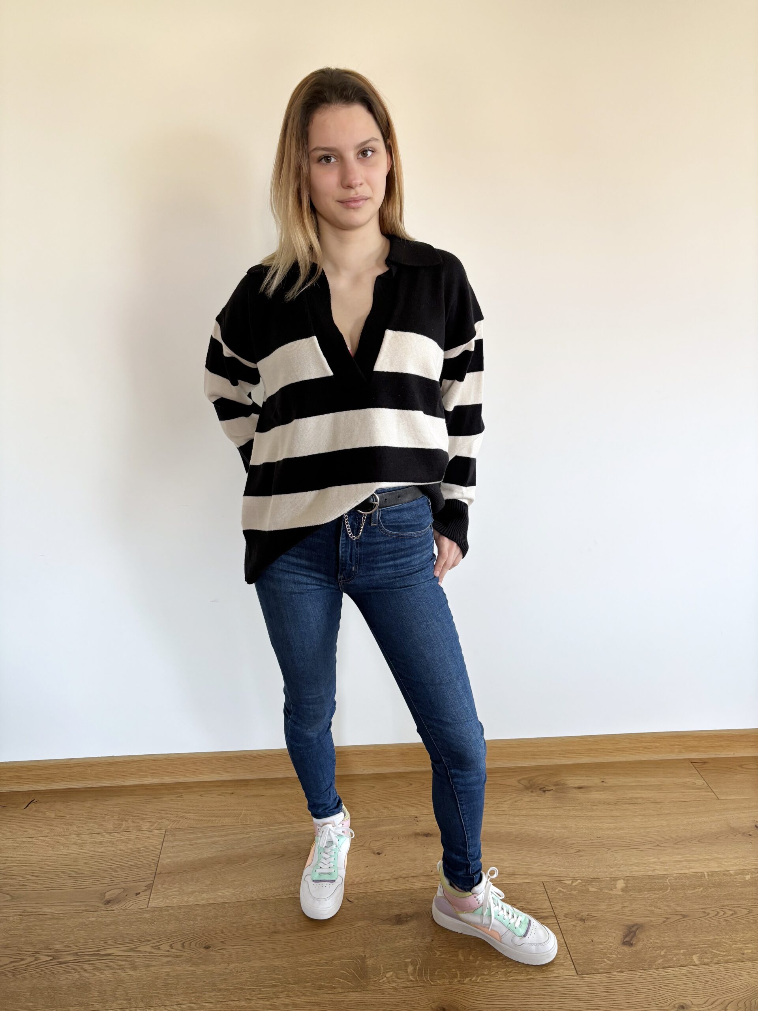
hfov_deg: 53.1
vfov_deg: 67.3
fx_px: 759
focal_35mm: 26
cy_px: 506
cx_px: 379
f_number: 1.6
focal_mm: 5.96
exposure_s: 1/100
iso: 125
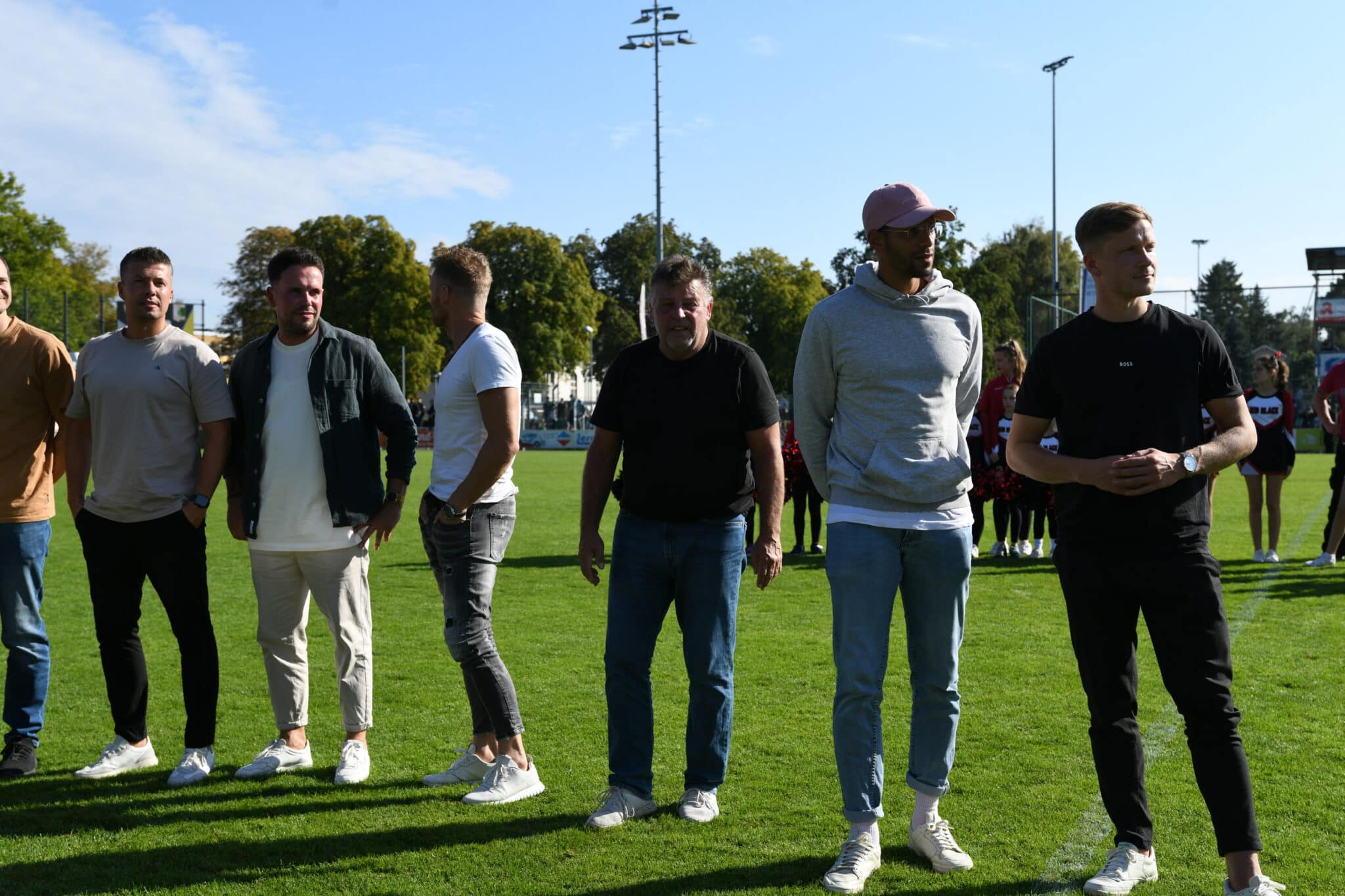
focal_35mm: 45
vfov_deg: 29.9
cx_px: 672
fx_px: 1681
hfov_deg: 43.6
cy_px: 448
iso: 280
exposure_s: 1/1250
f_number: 5.6
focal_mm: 45
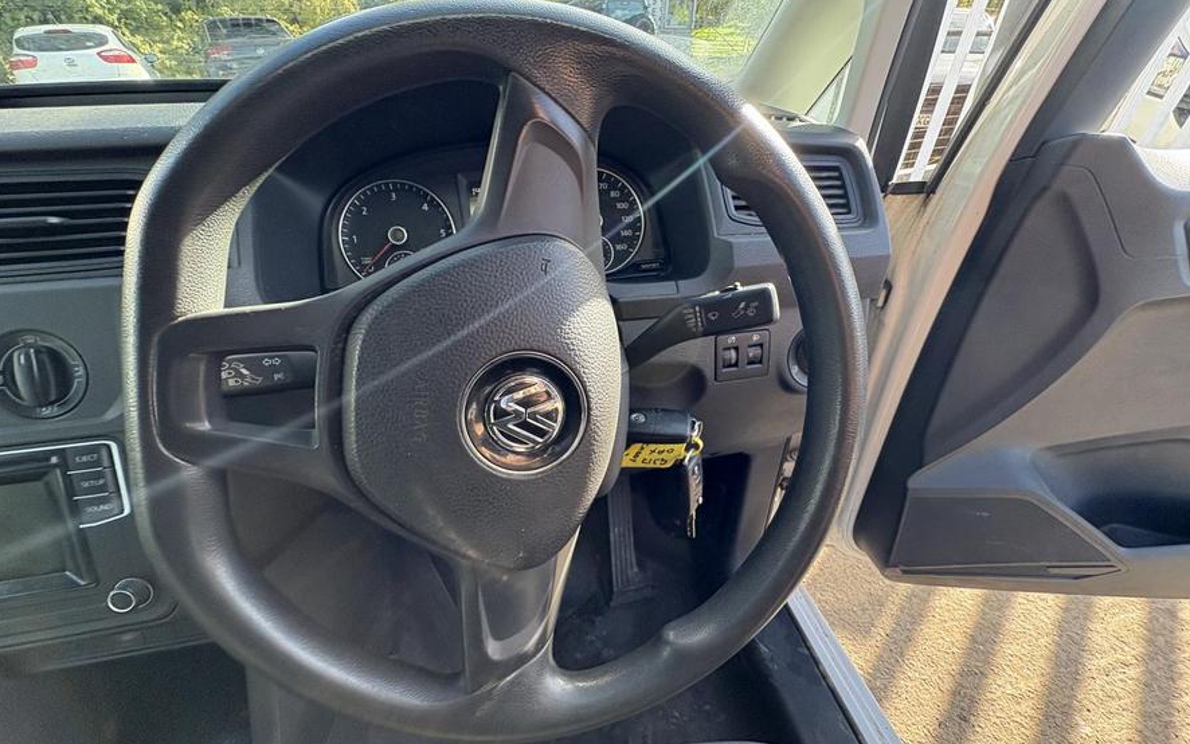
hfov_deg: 101.5
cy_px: 399
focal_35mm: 15
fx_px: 487
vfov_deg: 74.7
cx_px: 599
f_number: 2.2
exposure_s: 1/99
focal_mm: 2.22
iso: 80
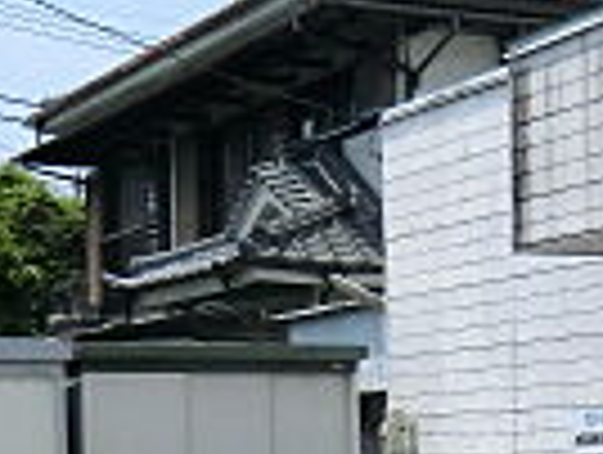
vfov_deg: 10.7
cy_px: 467
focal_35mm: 138
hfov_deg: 11.9
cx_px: 1400
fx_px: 2408
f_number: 3.5
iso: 80
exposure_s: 1/800
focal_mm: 5.2
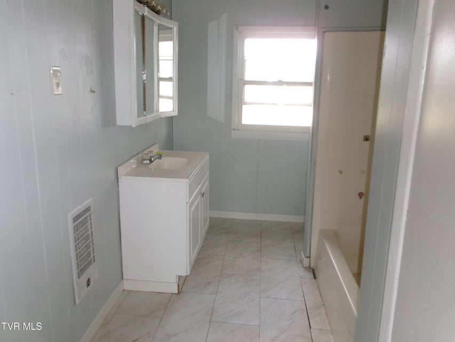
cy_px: 171
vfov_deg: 49.8
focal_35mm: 28
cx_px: 228
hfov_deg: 63.4
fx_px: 368
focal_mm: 5.1
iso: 250
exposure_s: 1/34
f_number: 3.9
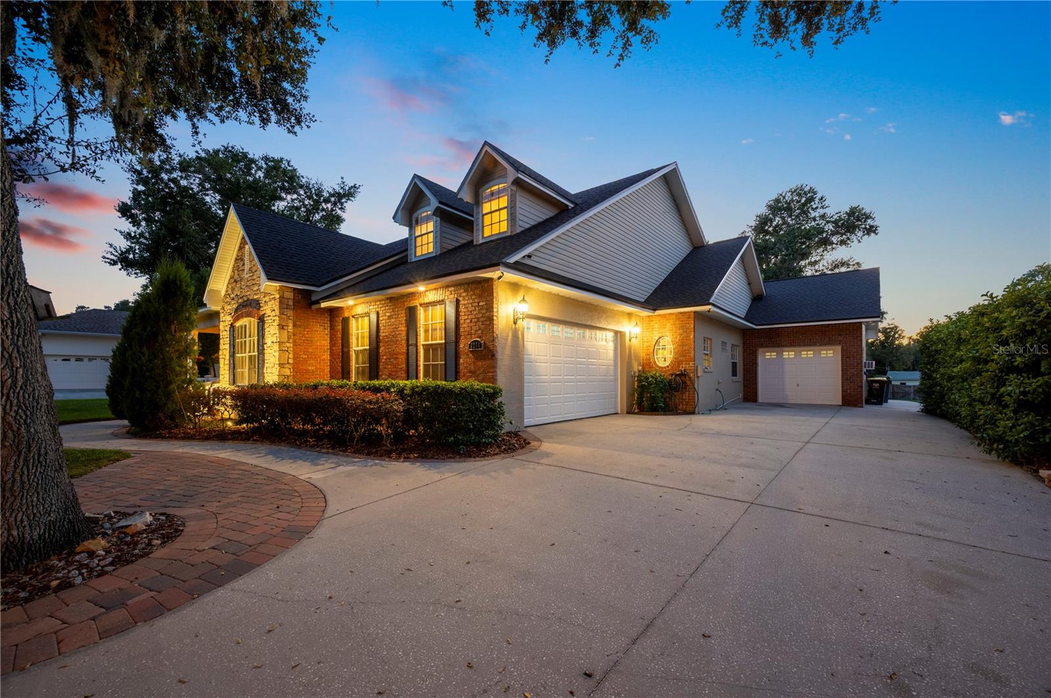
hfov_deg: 104.3
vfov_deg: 81.1
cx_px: 526
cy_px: 349
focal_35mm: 14
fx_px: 408
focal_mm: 14
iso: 250
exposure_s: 1/6
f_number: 7.1
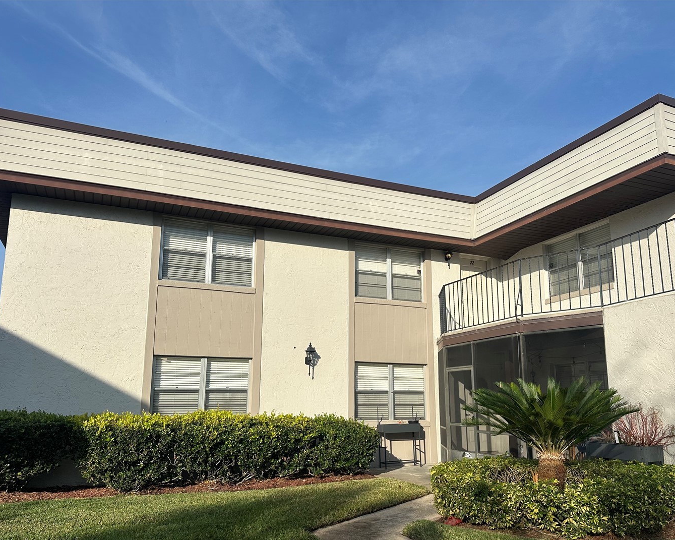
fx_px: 559
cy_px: 302
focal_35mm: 28
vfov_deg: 51.4
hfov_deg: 62.2
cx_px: 353
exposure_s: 1/7576
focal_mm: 6.86
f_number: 1.78
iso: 80
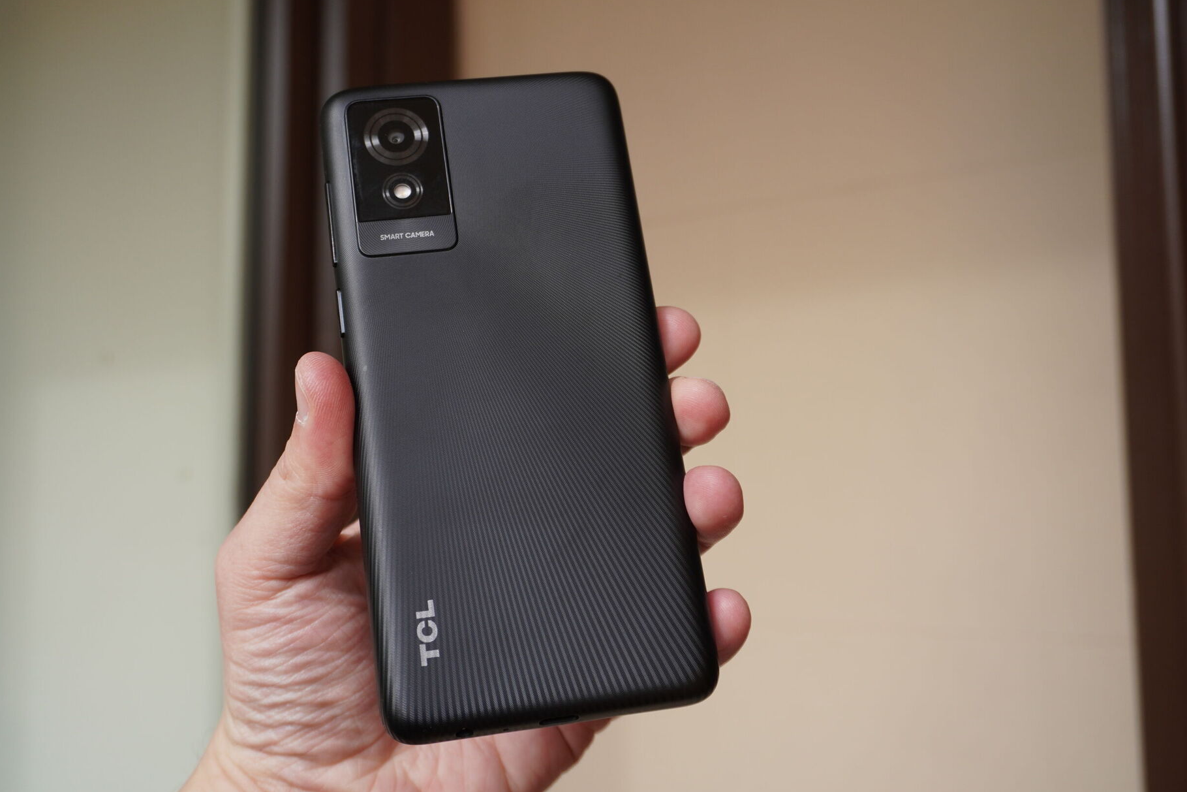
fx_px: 1253
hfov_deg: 50.7
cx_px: 561
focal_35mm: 38
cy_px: 377
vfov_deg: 35.1
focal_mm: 24
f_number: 4.5
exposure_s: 1/160
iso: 200
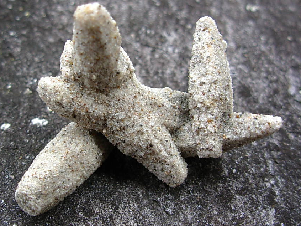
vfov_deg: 31.5
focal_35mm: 46
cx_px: 122
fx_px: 400
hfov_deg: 41.1
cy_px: 96
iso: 50
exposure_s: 1/111
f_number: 2.9
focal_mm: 6.3
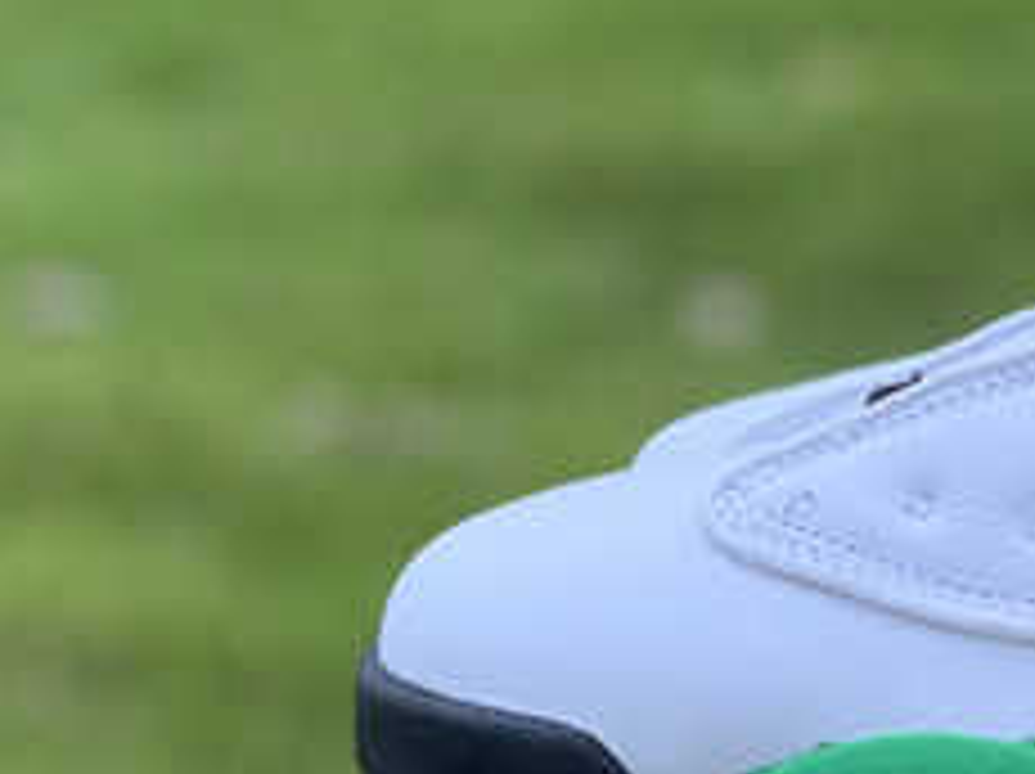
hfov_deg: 10.7
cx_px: 1395
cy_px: 328
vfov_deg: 8.2
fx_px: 5406
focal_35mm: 181
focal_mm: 6
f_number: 2.4
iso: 16
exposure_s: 1/607
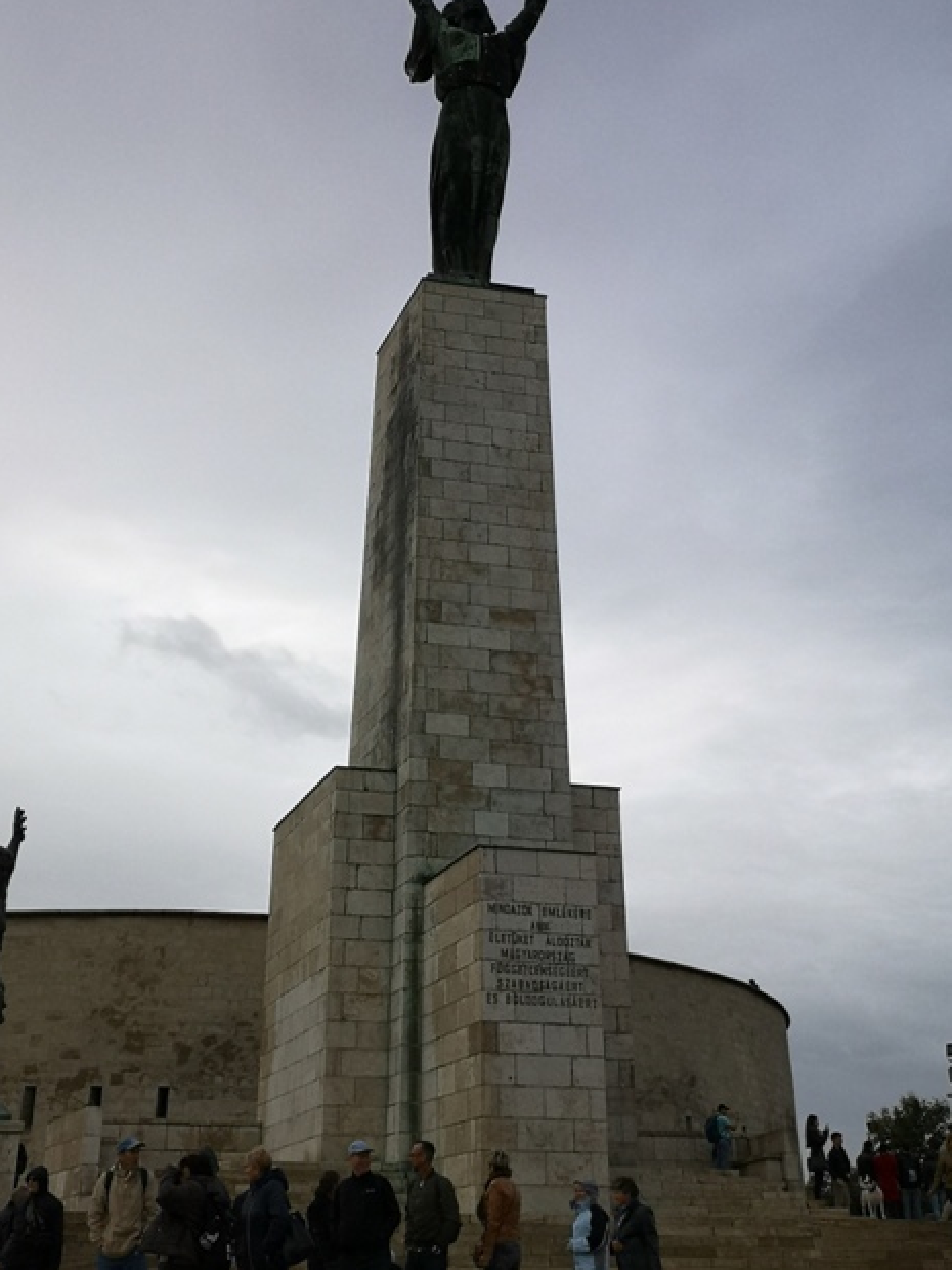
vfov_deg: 46.5
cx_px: 463
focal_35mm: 40
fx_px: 1467
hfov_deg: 36.0
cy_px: 502
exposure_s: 1/1316
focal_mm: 3.95
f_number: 1.8
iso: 50
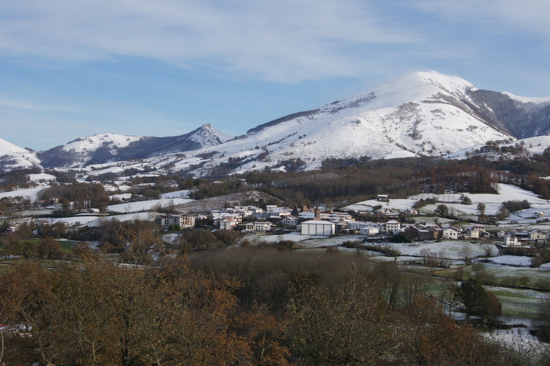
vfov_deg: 25.7
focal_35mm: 52
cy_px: 183
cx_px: 275
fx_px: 801
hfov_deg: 37.9
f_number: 13
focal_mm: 35
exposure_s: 1/200
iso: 200
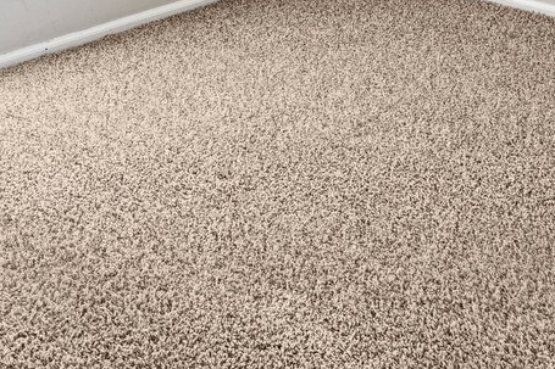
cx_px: 284
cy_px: -329
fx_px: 971
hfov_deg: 31.9
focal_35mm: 63
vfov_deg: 17.0
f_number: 11
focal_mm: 14
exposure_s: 1/15
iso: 72
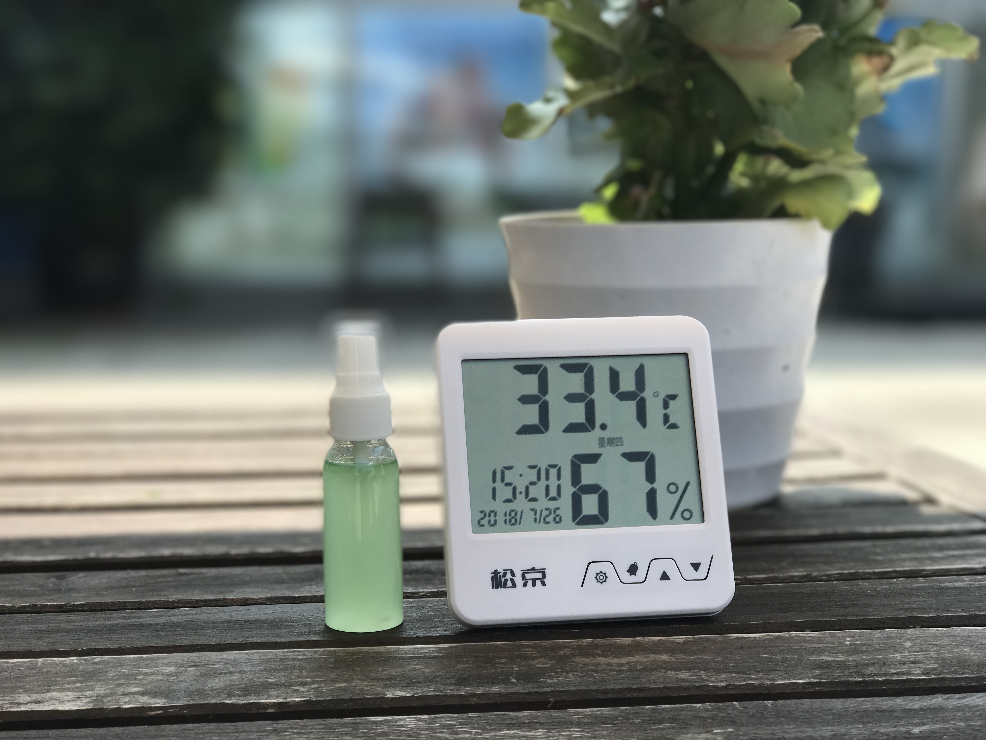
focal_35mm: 57
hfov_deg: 33.8
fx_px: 1624
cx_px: 493
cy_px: 370
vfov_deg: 25.7
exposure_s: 1/556
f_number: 2.8
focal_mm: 6.6
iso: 20
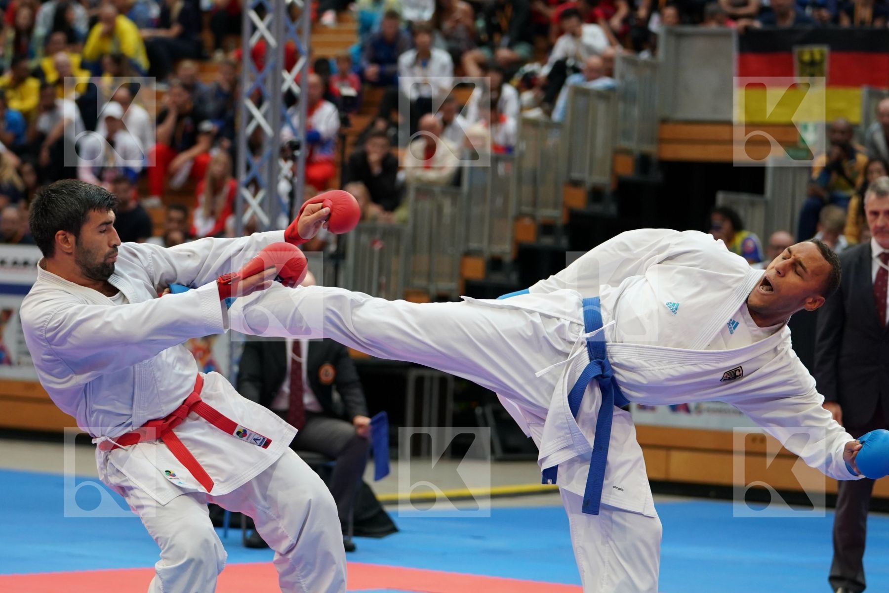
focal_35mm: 129
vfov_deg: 10.6
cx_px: 444
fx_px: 3185
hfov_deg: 15.9
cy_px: 296
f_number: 2.8
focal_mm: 86
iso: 1600
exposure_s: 1/1000
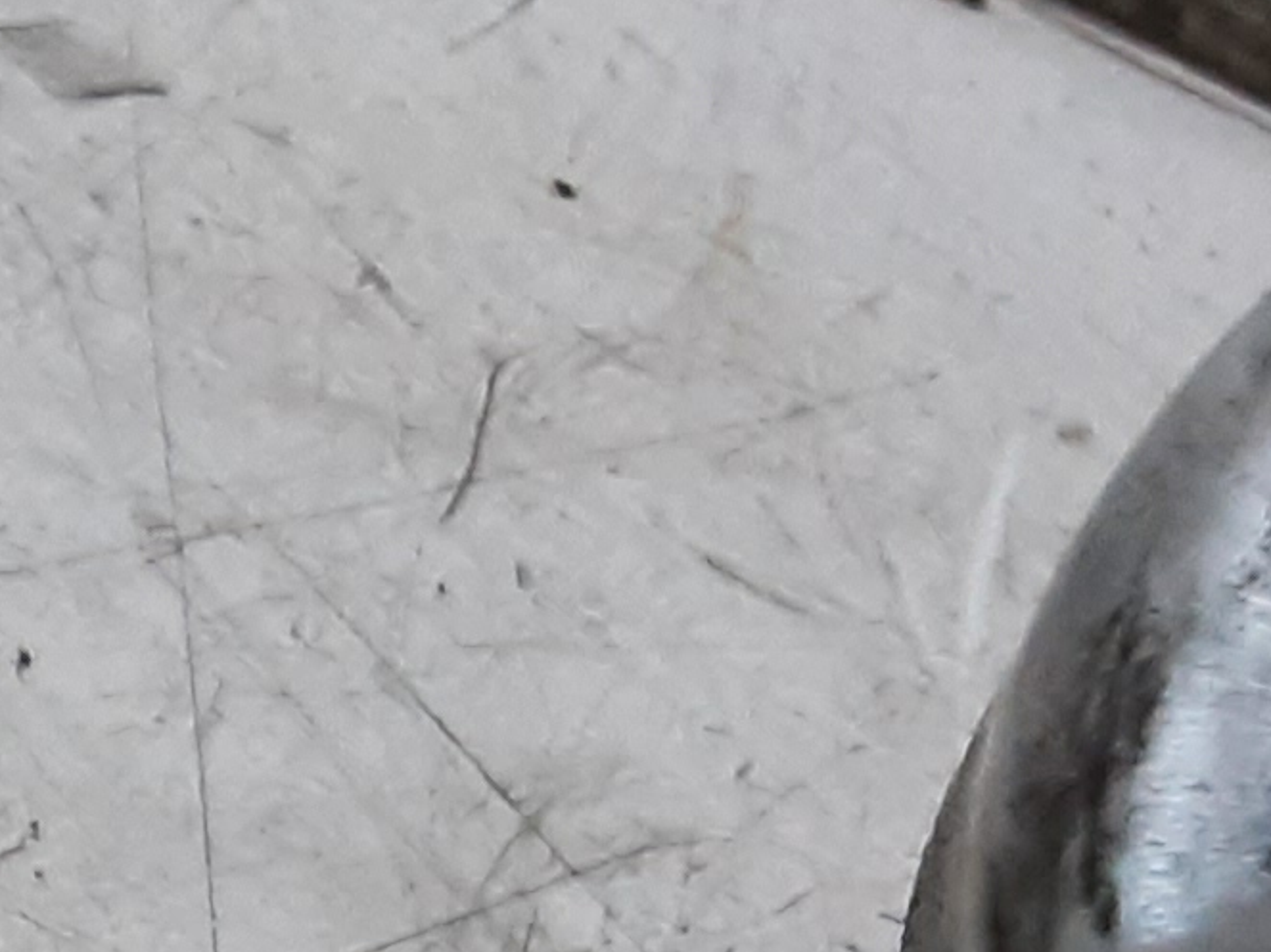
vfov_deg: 10.2
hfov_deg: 12.4
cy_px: 1935
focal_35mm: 133
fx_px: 4882
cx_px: -1578
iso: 125
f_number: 1.9
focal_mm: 2.91
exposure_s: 1/50
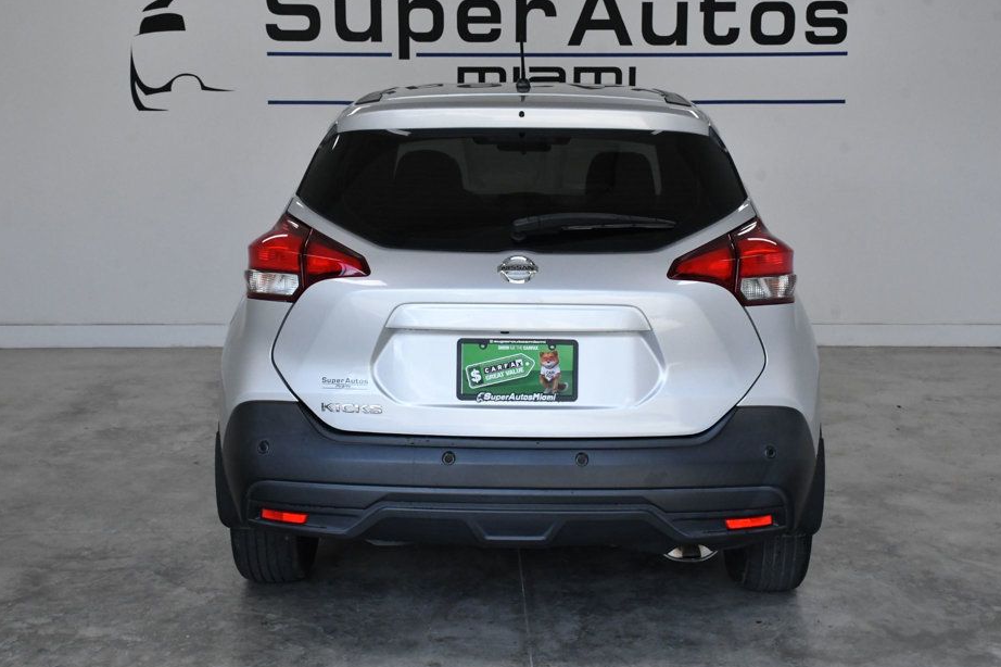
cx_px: 518
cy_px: 306
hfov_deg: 39.6
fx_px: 1390
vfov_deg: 27.0
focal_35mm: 50
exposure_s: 1/640
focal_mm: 30
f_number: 13
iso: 2500
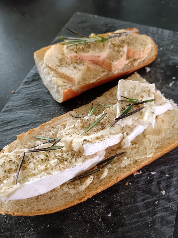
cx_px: 89
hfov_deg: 51.4
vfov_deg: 65.3
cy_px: 119
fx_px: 185
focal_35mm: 27
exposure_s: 1/33.3
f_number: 1.9
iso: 912
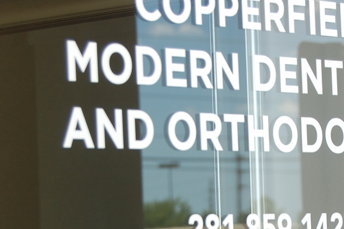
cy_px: 237
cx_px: 243
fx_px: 2034
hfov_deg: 9.7
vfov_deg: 6.4
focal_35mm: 213
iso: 200
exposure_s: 1/125
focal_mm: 46
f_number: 5.6
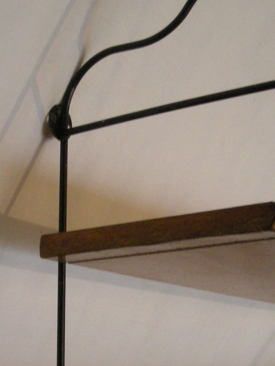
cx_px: 99
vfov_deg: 26.5
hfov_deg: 20.1
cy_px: 254
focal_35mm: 73
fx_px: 773
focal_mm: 5.7
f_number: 2.8
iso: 400
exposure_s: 1/44.7
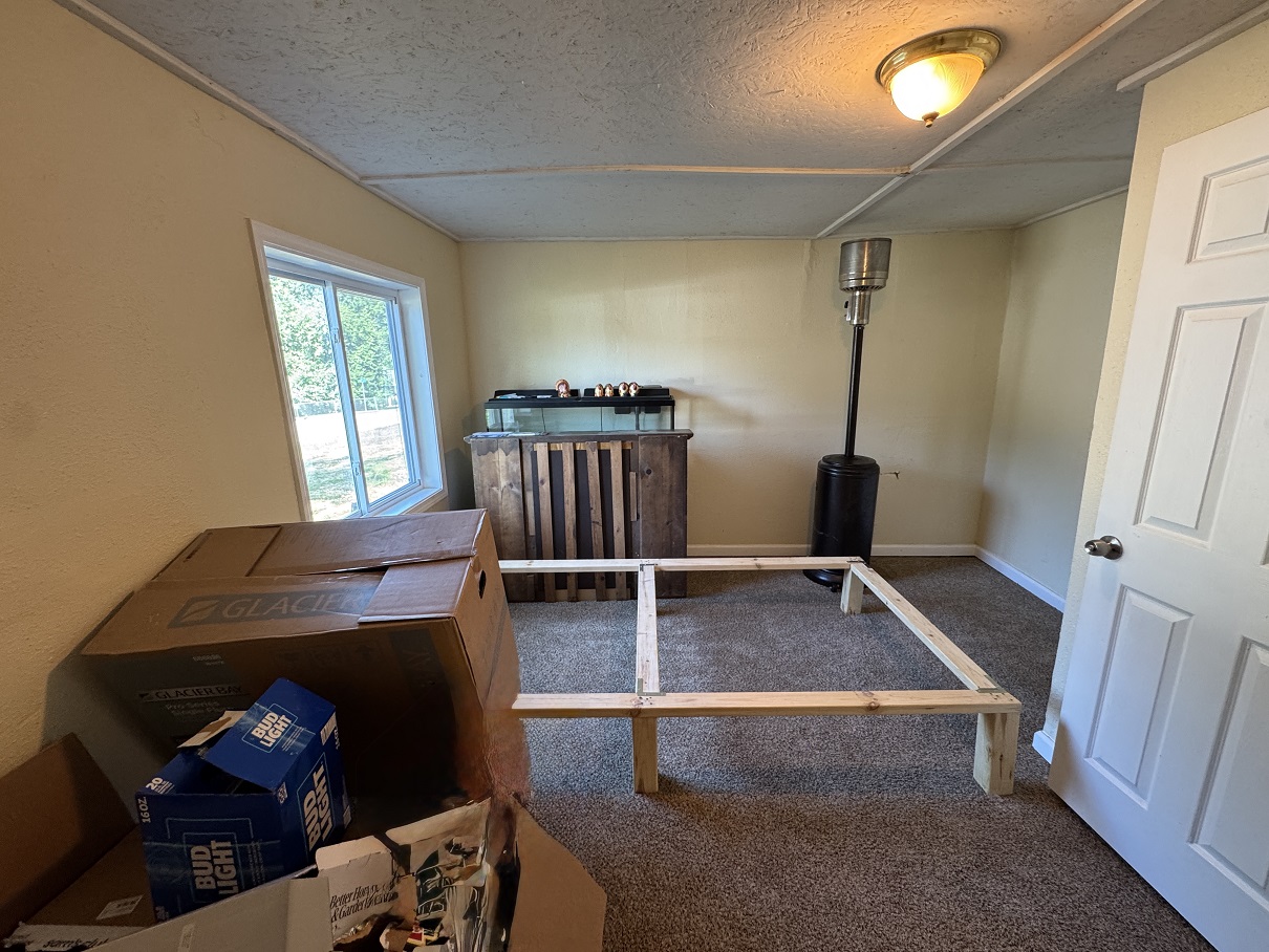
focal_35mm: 14
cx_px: 634
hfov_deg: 102.1
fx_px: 513
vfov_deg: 85.7
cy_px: 476
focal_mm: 2.22
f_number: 2.2
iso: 200
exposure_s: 1/60
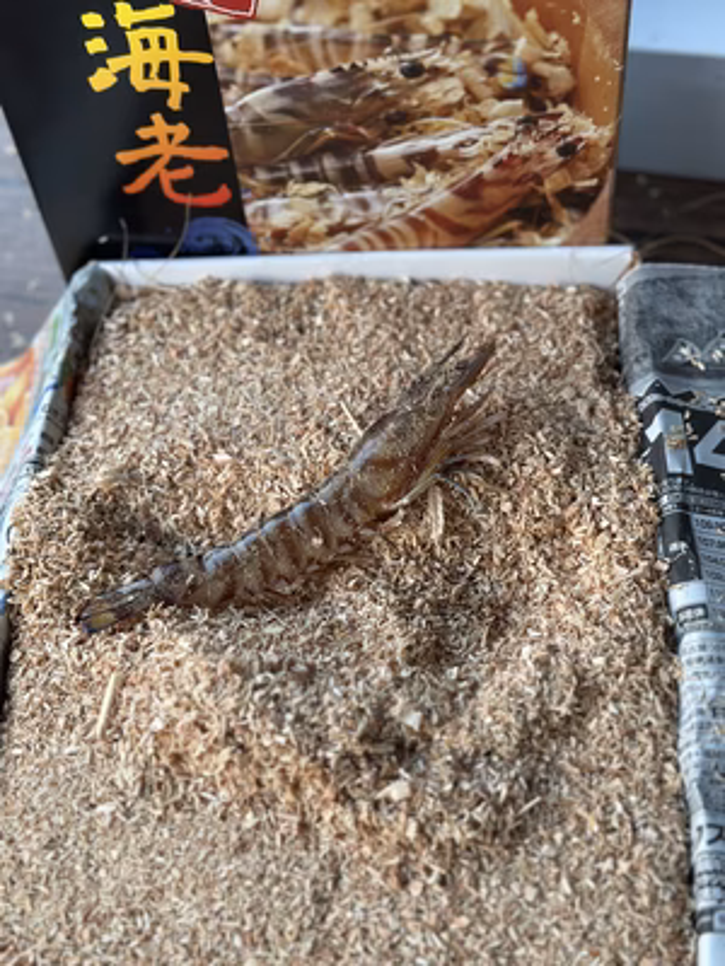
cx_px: 362
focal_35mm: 48
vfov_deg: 39.7
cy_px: 483
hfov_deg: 30.3
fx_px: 1340
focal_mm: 6.86
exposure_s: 1/151
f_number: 1.78
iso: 64
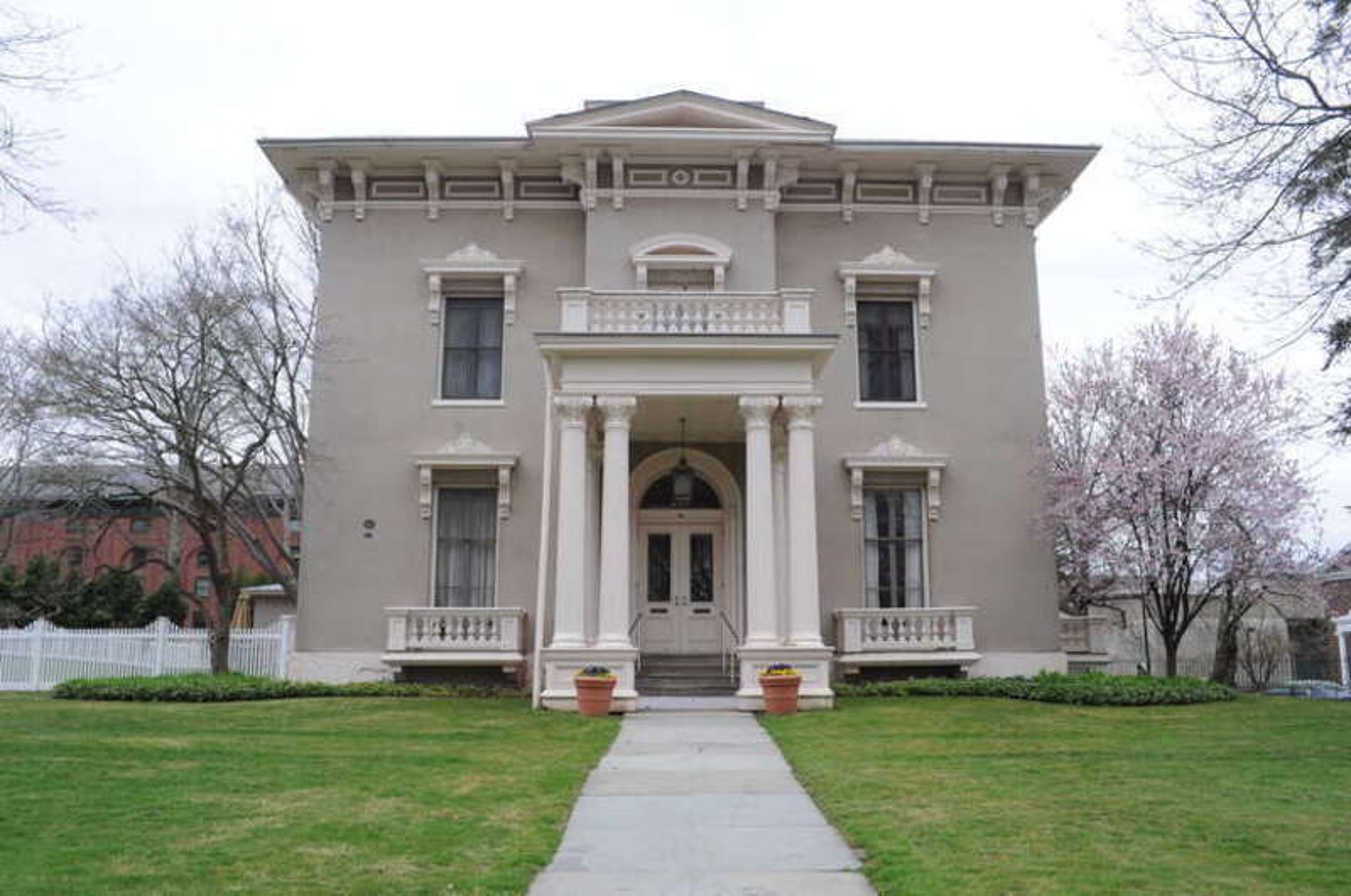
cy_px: 448
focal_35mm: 30
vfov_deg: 43.5
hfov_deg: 62.0
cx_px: 676
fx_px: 1124
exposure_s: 1/80
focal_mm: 20
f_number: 11
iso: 200
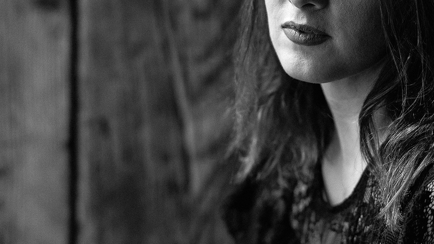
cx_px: 238
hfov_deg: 20.6
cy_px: 68
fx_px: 1197
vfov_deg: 11.6
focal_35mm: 104
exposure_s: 1/160
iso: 800
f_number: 2
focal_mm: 55
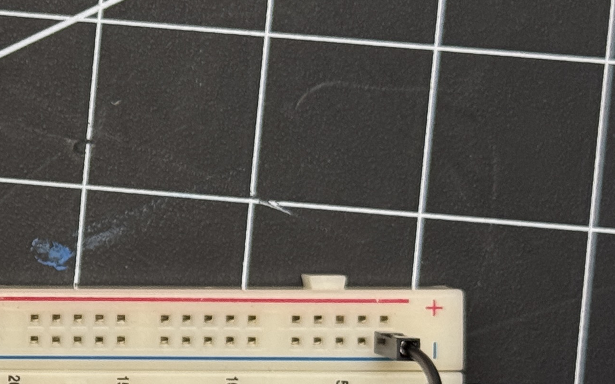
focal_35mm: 159
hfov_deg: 12.6
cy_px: 244
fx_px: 2665
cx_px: -241
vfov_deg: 8.2
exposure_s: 1/120
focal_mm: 6.76
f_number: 1.78
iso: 100
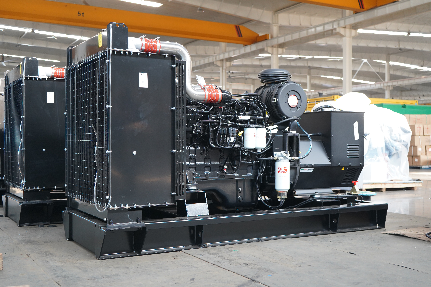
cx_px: 216
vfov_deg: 31.9
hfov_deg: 46.4
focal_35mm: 42
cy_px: 144
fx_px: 503
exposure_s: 1/160
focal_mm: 42
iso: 1600
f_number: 4.5
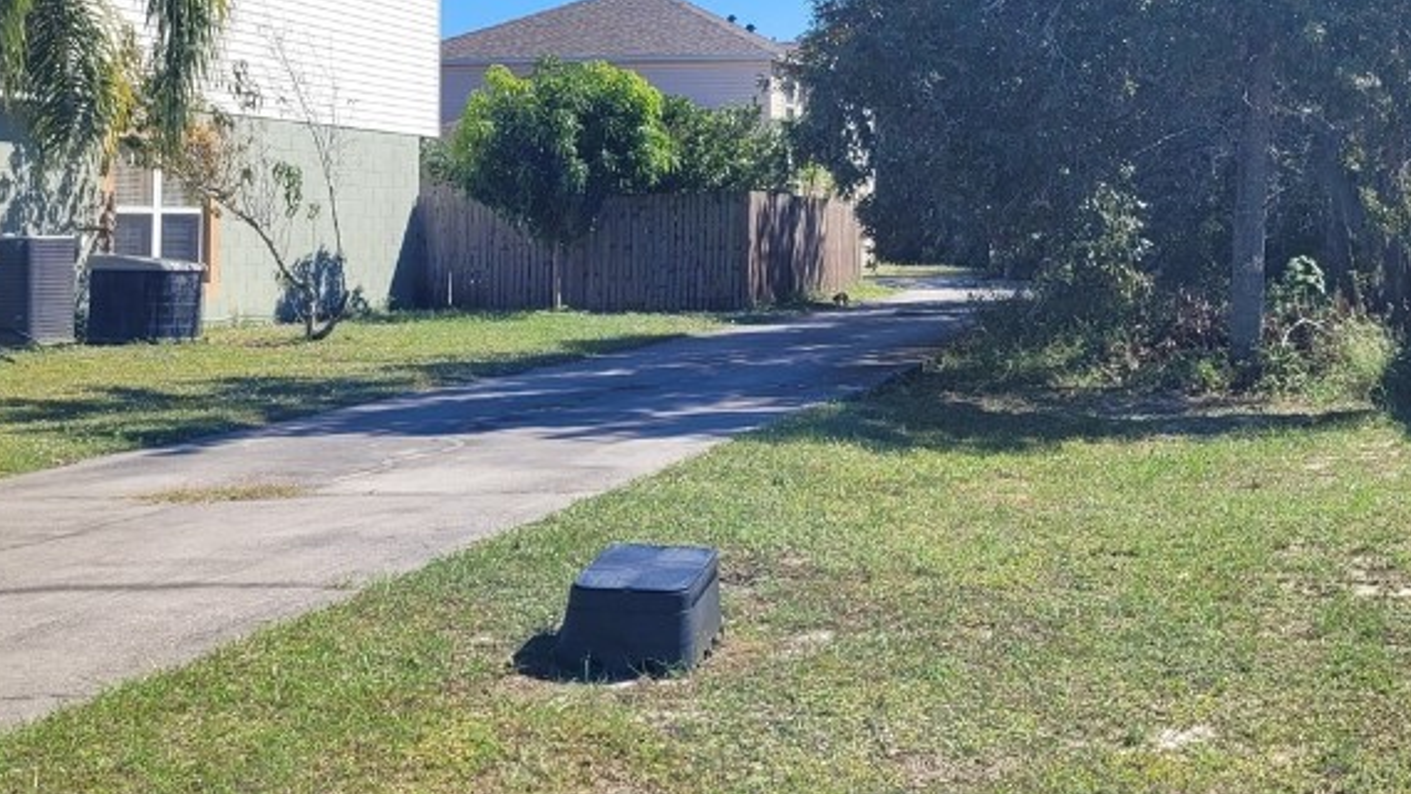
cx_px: 1195
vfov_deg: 23.0
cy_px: 114
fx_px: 1908
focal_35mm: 51
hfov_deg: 38.5
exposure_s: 1/1925
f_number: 1.8
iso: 40
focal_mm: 5.4
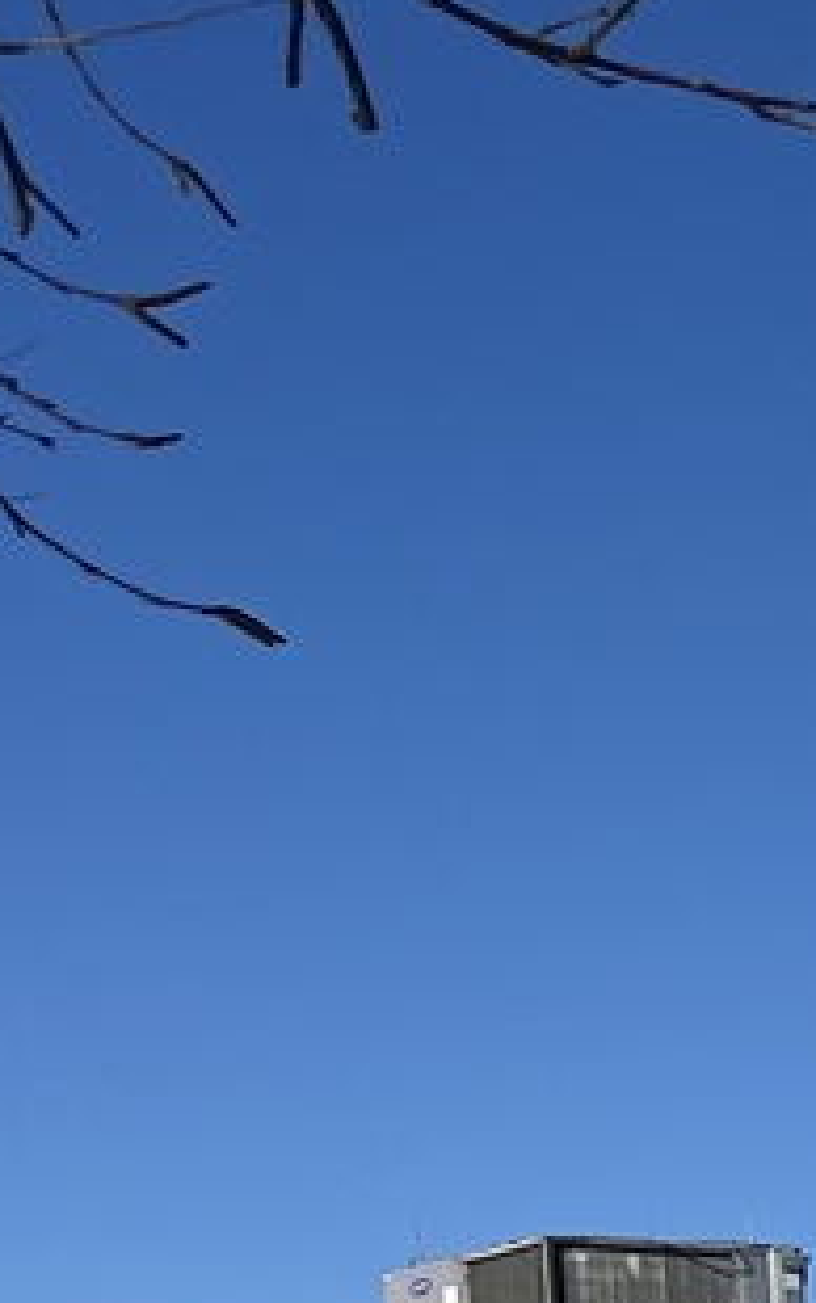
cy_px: 2022
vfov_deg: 15.0
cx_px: 2490
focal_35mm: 128
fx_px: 4550
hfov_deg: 8.5
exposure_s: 1/9901
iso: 50
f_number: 1.6
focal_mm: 5.1
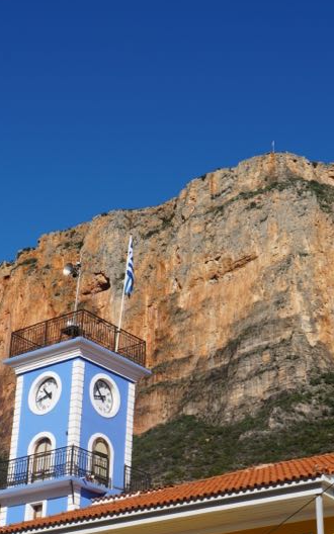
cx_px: 162
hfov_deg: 19.0
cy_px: 302
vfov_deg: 29.9
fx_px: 999
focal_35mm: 69
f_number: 11
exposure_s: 1/200
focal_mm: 37
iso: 100
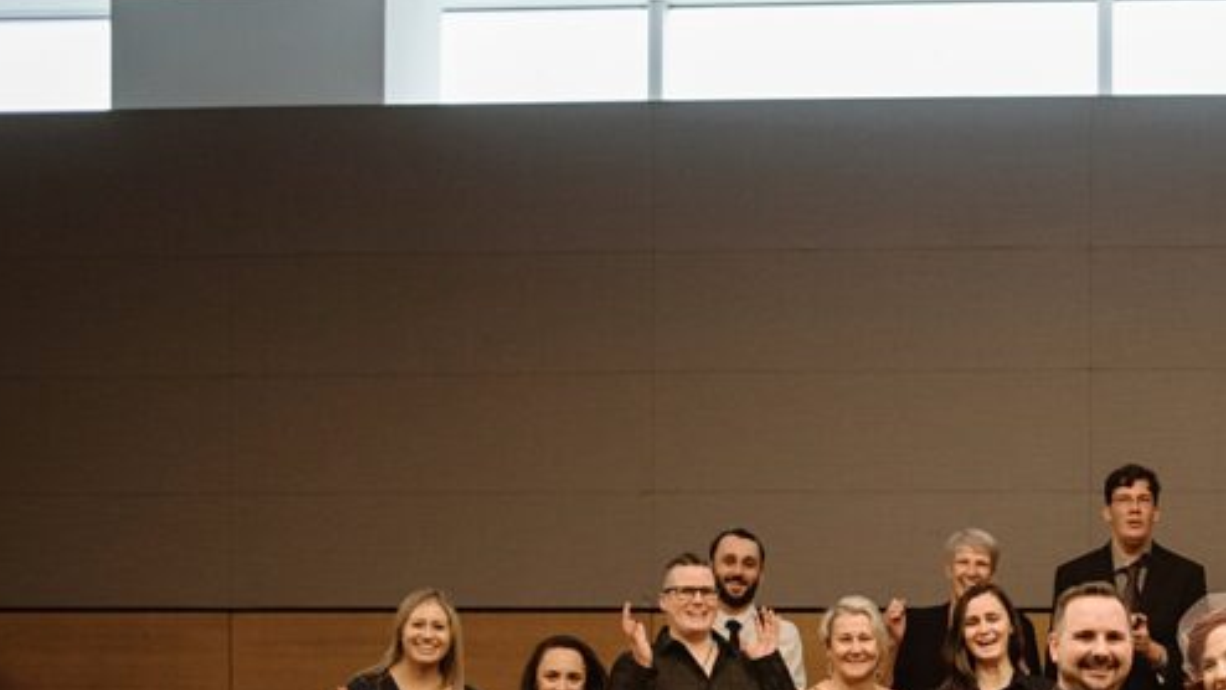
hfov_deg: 26.4
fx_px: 2471
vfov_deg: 15.5
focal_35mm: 76
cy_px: 720
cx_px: 1231
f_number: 2
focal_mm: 35
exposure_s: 1/320
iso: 1250
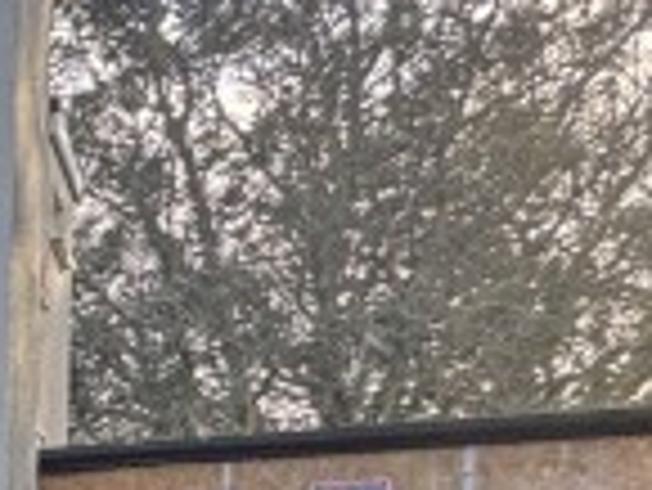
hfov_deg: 13.1
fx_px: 1866
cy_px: 796
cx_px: -1039
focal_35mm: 99
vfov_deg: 13.8
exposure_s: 1/298
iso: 40
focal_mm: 2.22
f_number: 2.2
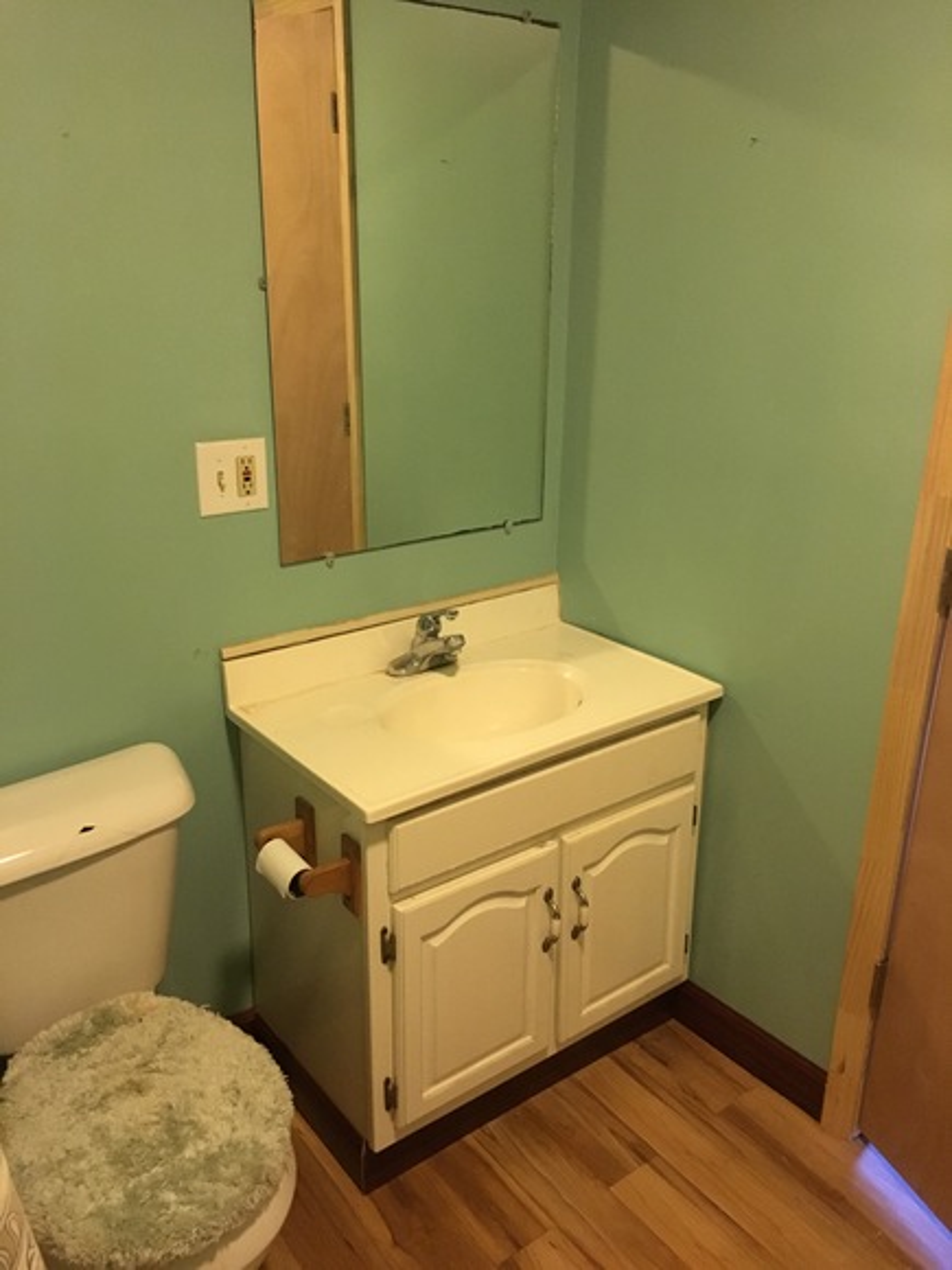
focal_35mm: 29
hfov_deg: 48.2
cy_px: 635
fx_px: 1063
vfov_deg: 61.7
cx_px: 476
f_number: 2.2
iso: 250
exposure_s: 1/15
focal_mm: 4.15
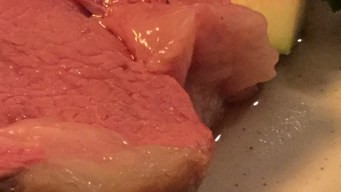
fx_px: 913
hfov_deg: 19.4
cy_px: 58
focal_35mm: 101
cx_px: -108
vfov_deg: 12.0
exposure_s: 1/15
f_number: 2.4
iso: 500
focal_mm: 3.3
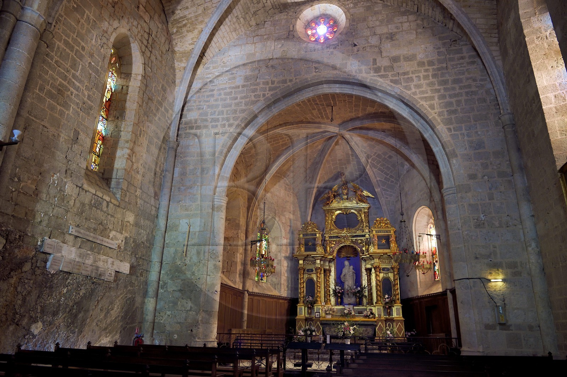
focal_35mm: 24
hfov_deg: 73.8
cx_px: 284
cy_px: 188
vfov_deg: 53.1
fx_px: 378
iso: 1600
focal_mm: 24
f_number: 4
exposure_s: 1/5
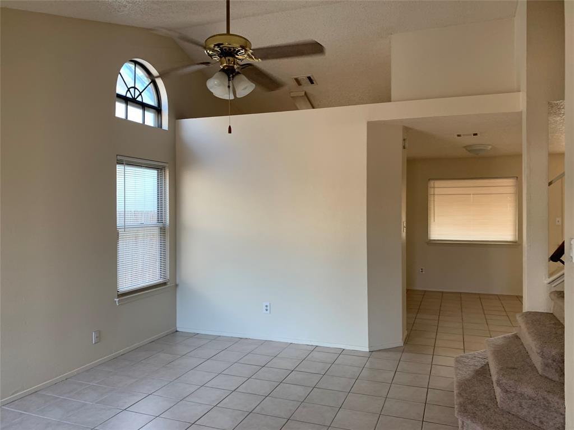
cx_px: 287
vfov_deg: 53.1
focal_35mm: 26
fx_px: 431
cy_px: 215
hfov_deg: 67.3
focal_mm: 4.25
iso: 125
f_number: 1.8
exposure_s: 1/60
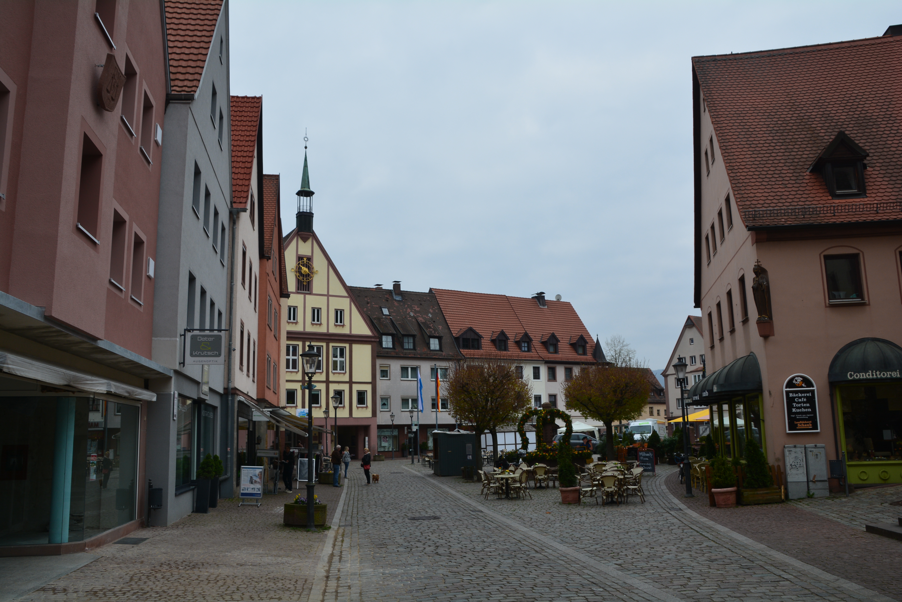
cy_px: 301
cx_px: 451
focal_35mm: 30
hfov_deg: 61.9
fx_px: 752
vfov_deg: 43.6
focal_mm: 20
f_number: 11
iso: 180
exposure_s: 1/125
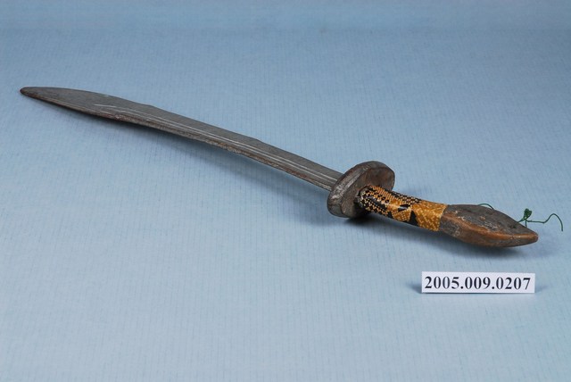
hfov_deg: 24.2
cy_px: 191
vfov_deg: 16.3
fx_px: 1334
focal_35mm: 84
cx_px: 286
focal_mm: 56
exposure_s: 1/160
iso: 100
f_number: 11
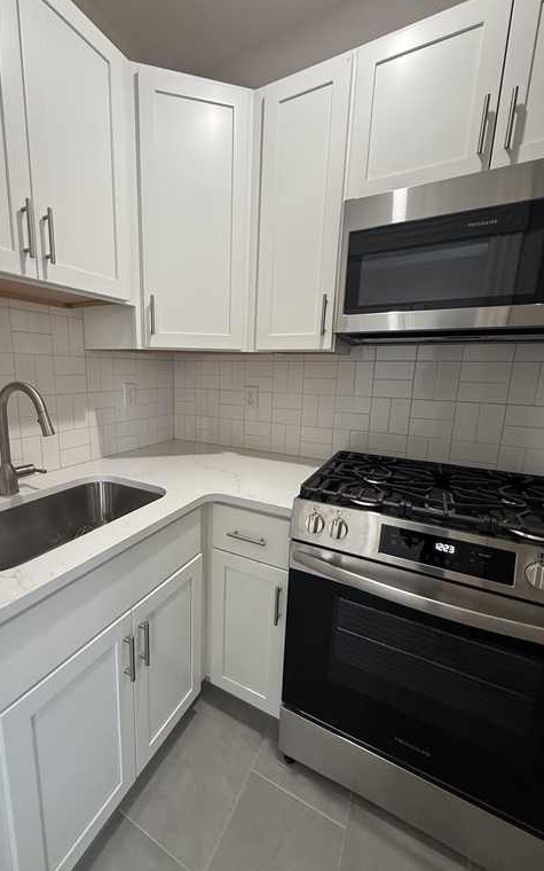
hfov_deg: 74.1
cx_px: 222
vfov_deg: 101.5
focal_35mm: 15
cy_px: 434
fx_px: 356
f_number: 2.2
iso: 200
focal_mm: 2.22
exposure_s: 1/60
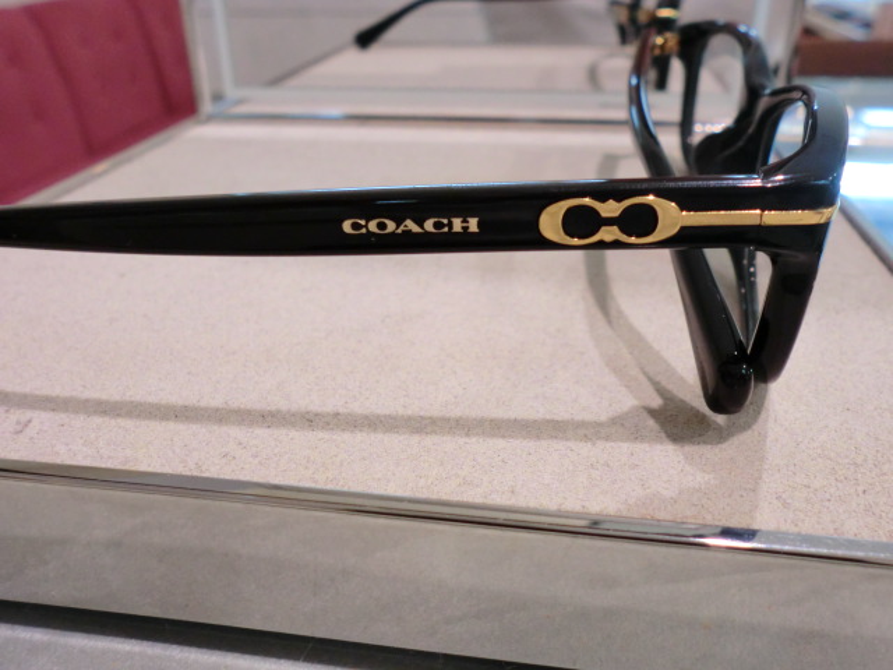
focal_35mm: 32
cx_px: 446
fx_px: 826
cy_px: 335
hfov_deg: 56.8
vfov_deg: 44.2
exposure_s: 1/60
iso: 200
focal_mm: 5.8
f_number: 3.5
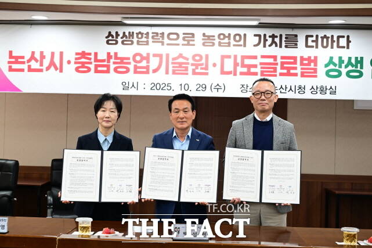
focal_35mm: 49
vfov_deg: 27.5
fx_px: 506
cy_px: 124
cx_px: 186
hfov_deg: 40.4
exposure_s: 1/200
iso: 2000
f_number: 4.5
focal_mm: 49
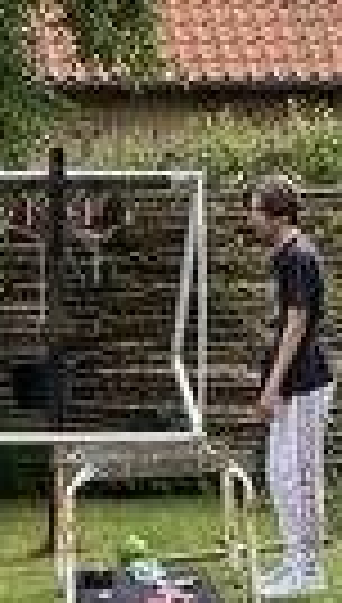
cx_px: -18
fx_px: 2595
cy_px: 562
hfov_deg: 7.5
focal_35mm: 162
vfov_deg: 13.1
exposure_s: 1/1103
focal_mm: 4.25
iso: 32
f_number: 1.8
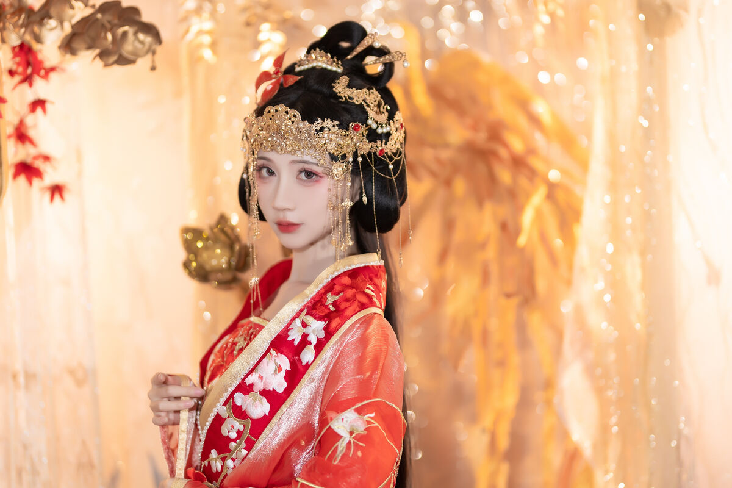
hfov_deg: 23.9
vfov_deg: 16.1
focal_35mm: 85
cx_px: 366
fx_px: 1728
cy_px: 244
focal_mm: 85
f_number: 1.4
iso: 100
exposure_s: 1/250
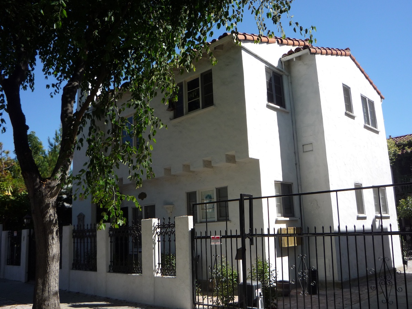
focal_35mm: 32
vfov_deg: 44.1
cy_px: 164
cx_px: 217
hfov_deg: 56.8
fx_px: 381
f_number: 4.5
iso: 100
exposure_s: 1/400
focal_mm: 5.2
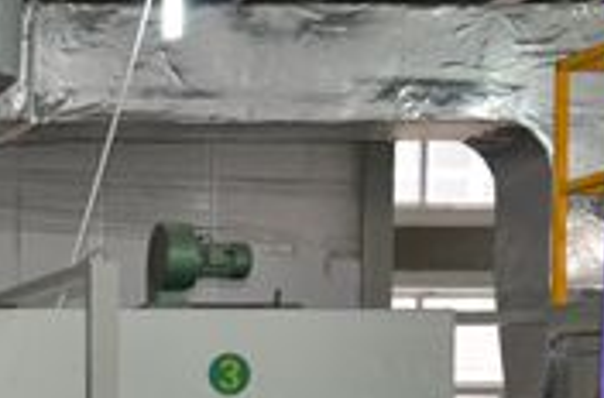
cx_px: -353
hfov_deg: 11.9
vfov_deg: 8.2
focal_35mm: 164
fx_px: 2742
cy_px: 510
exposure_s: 1/60
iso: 800
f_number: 4.2
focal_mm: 32
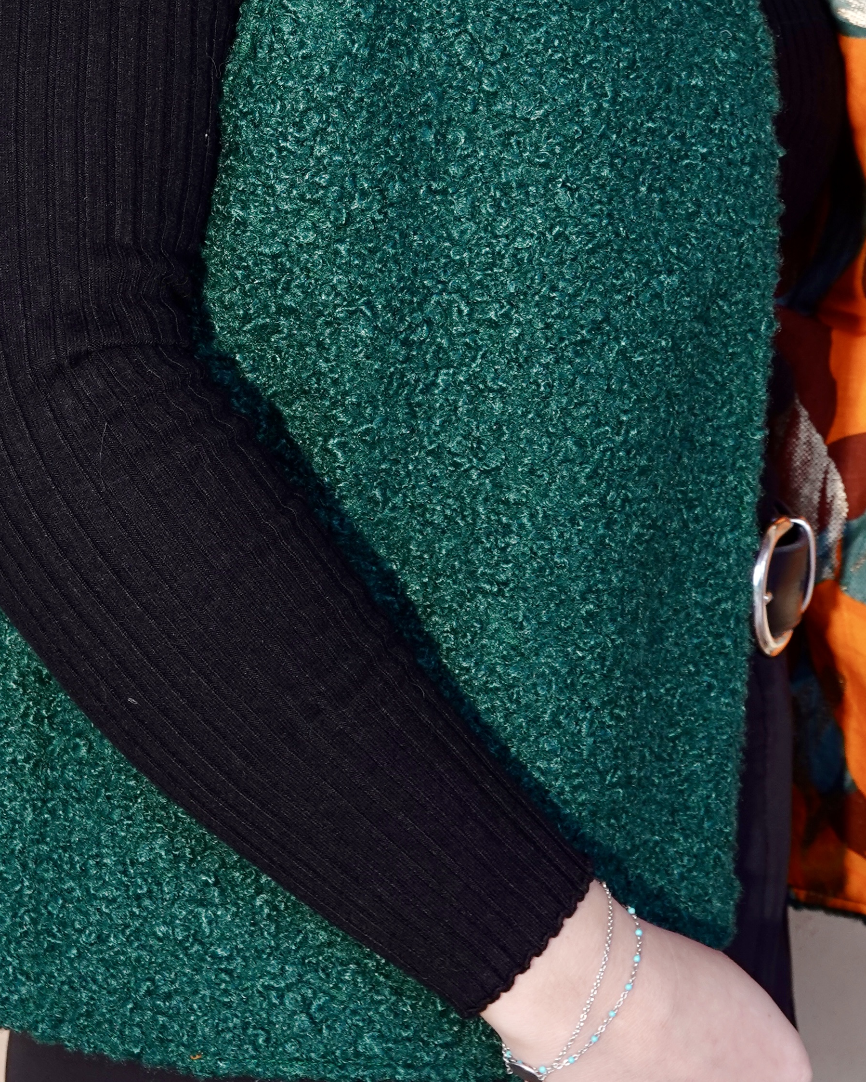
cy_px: 343
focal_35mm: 121
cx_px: 593
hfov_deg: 12.7
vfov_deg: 15.9
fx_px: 3876
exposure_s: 1/13
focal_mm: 23.39
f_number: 4
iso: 100
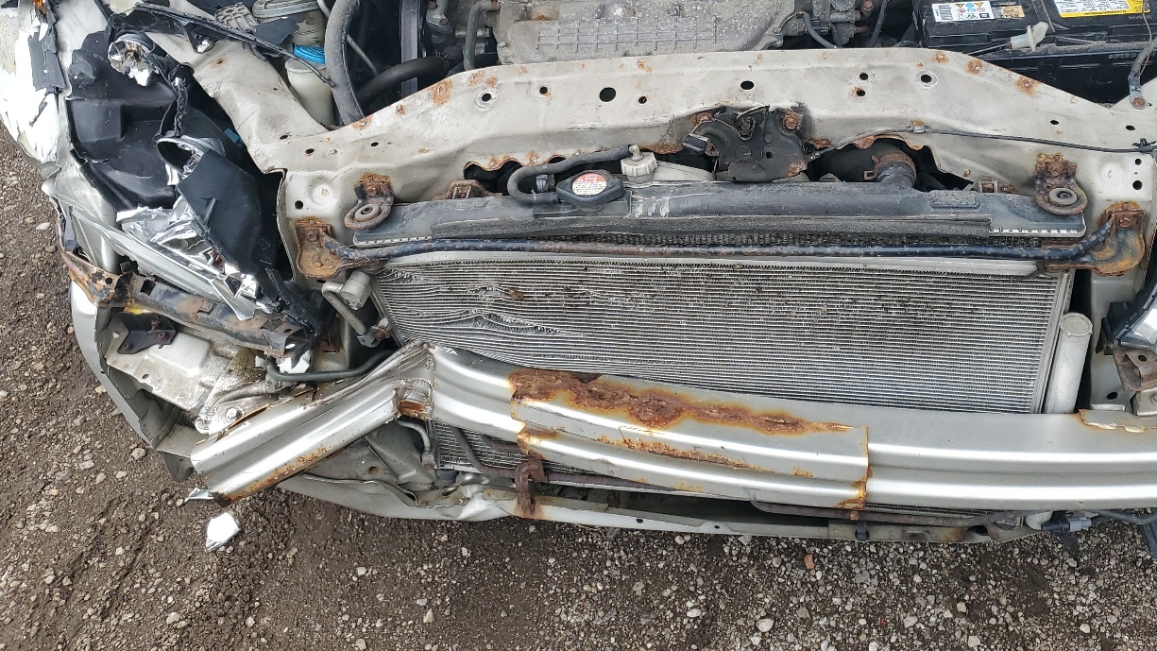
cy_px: 138
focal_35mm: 37
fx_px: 1135
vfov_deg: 31.2
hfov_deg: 53.5
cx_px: 716
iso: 50
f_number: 1.5
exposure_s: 1/909
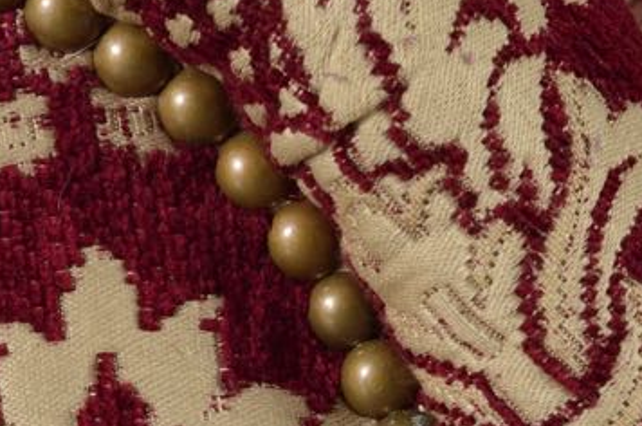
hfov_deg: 7.6
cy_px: 78
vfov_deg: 5.1
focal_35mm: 270
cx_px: -16
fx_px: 4806
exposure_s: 1/125
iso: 100
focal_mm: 50
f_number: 5.6
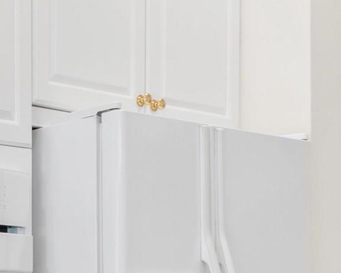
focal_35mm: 82
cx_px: -311
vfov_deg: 18.1
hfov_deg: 17.6
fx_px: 828
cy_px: 298
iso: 100
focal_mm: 10
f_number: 8
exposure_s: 1/1.67
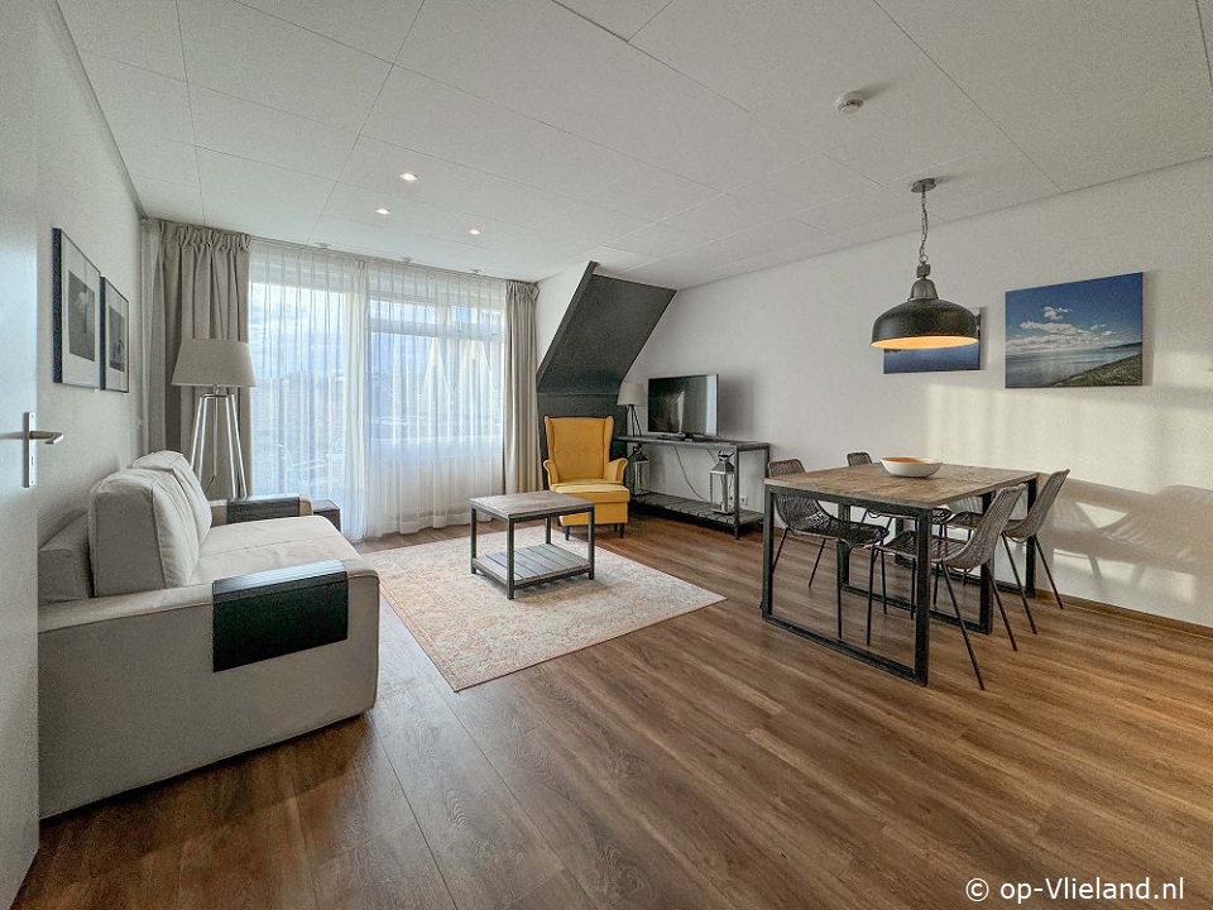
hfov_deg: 102.1
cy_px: 455
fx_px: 491
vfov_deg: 85.7
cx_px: 606
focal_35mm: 14
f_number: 2.2
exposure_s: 1/100
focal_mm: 2.2
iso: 125
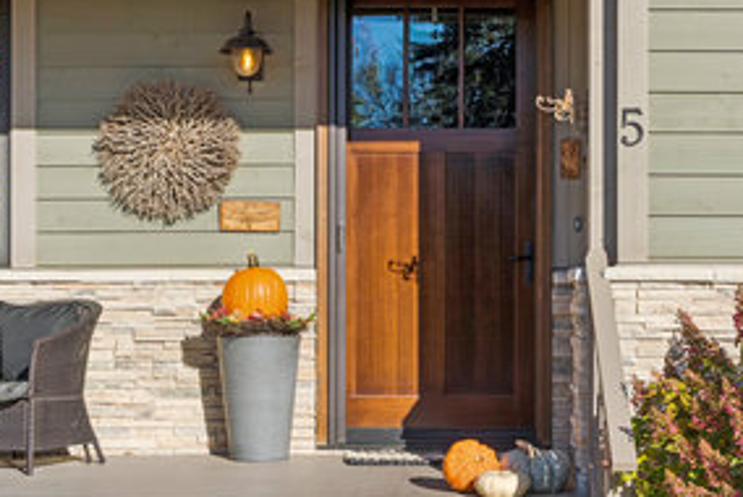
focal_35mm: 78
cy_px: 133
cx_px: 451
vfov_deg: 17.4
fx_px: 1611
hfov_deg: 25.9
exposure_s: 1/500
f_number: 8
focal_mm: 51
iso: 320
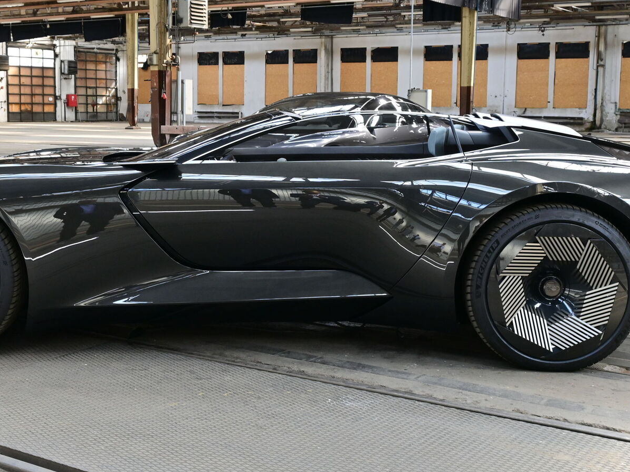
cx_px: 270
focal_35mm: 52
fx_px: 949
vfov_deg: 28.0
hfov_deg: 36.6
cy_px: 231
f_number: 6.3
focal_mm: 22.5
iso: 360
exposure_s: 1/40
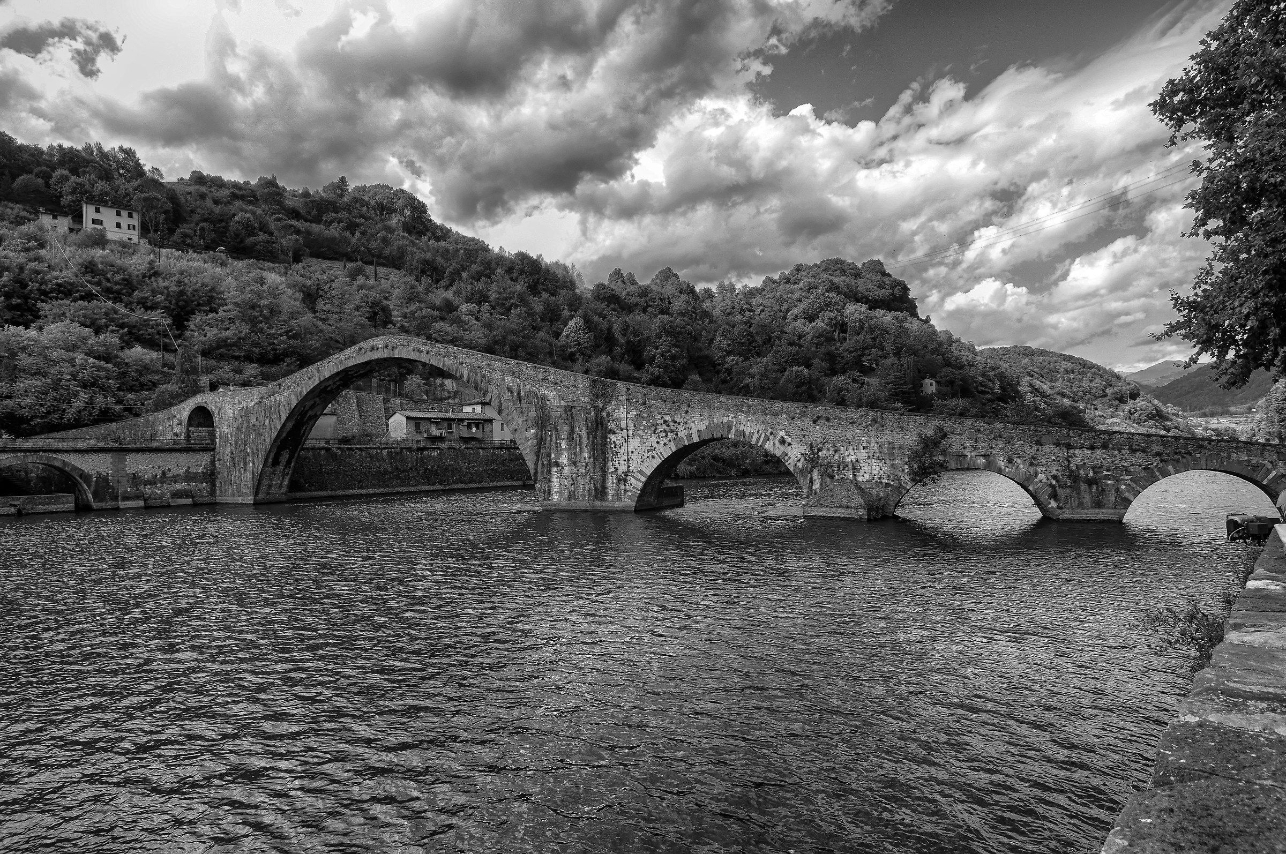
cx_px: 643
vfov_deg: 67.2
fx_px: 642
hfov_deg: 90.1
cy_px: 427
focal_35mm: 18
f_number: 9
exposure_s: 1/200
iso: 200
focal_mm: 12
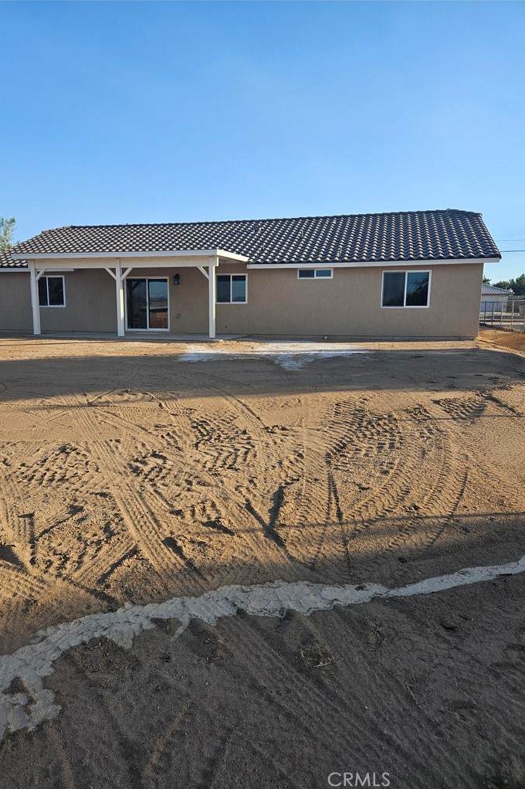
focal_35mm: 24
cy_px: 395
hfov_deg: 53.1
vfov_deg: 73.8
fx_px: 525
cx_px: 249
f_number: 1.8
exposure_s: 1/1358
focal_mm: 5.4
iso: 40
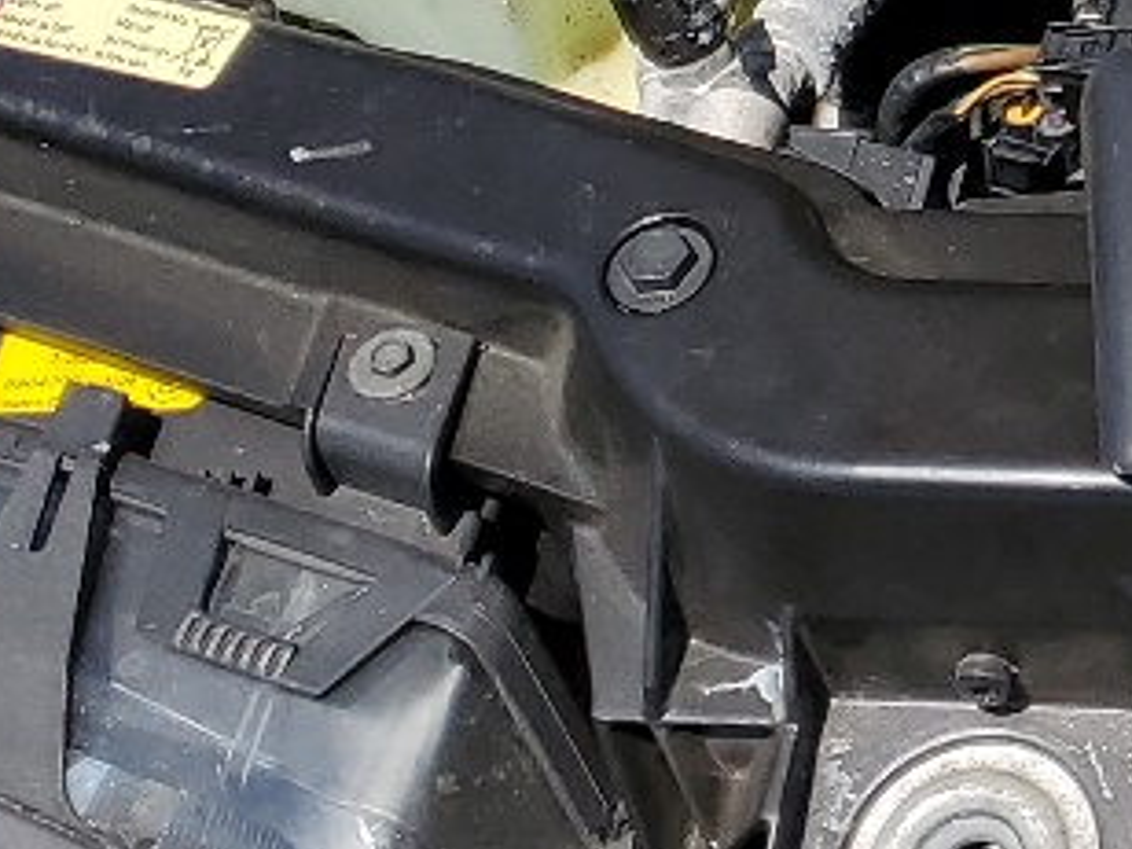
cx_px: 2356
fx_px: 4415
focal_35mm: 135
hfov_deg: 12.6
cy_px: -562
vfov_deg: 10.5
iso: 50
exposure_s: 1/3333
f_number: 1.5
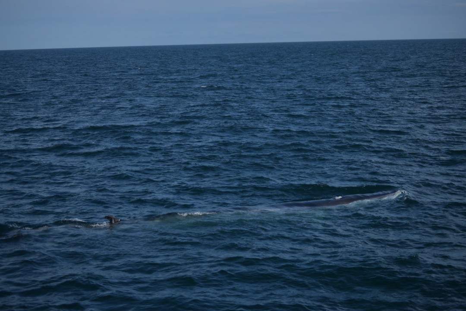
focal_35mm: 82
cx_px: 233
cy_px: 156
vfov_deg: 16.6
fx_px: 1068
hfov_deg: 24.6
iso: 200
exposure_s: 1/4000
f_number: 4
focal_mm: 55
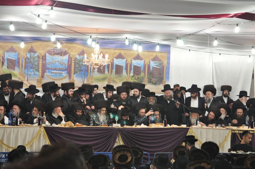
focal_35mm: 102
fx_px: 721
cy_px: 84
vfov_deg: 13.4
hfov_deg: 20.0
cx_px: 128
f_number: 5.6
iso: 1250
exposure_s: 1/60
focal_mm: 68
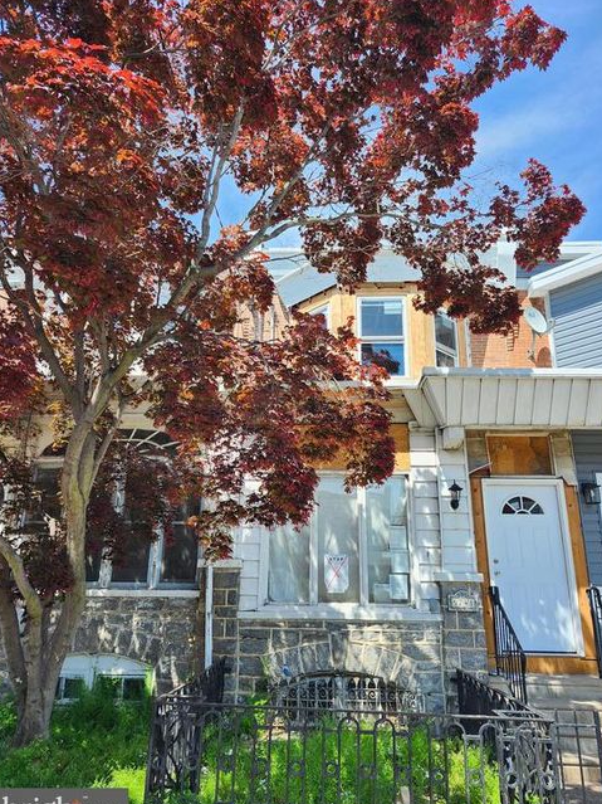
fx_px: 557
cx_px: 307
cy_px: 413
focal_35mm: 24
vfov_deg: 71.6
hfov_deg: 56.8
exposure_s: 1/638
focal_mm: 5.54
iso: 25
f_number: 1.8
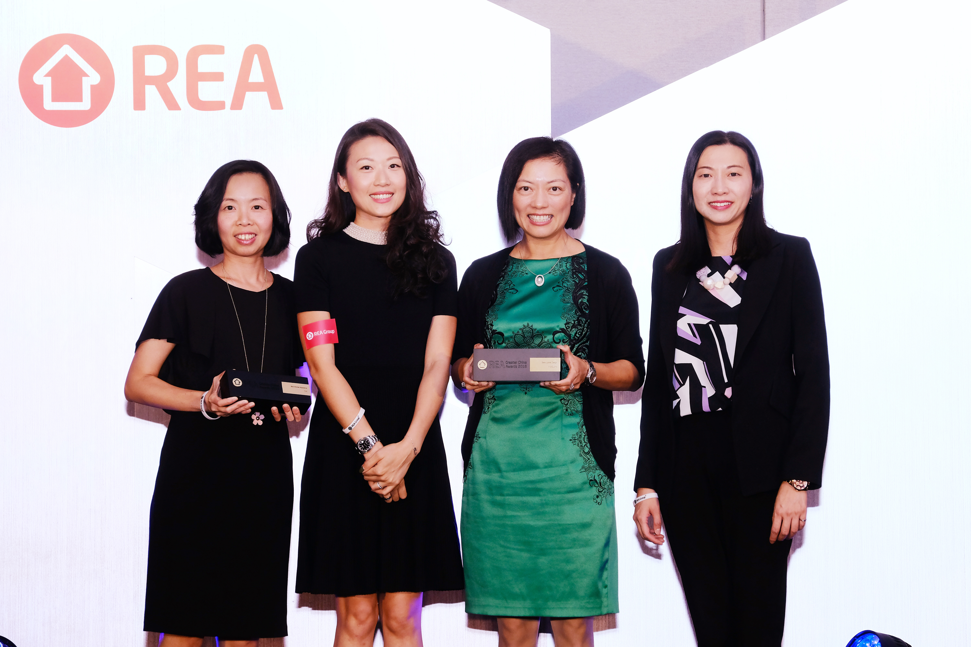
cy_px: 324
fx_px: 1915
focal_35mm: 71
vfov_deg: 19.2
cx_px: 486
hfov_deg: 28.5
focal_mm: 47
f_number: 5
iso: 1000
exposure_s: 1/160
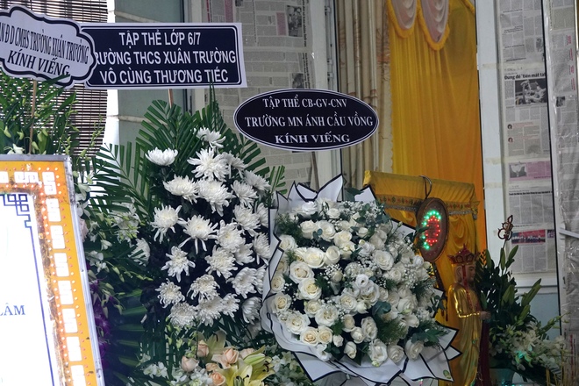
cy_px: 193
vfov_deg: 11.9
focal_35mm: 115
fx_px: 1849
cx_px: 290
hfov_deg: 17.8
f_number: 4
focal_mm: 42.08
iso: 500
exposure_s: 1/125
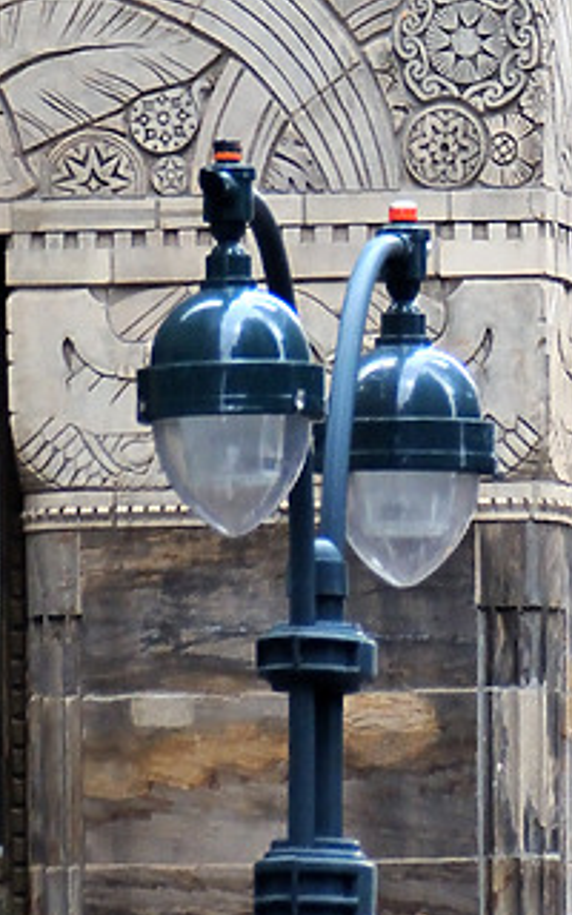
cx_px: 186
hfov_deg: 1.2
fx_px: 26788
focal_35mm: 1074
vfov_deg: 2.0
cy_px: -134
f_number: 7.1
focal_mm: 250
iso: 800
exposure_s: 1/125
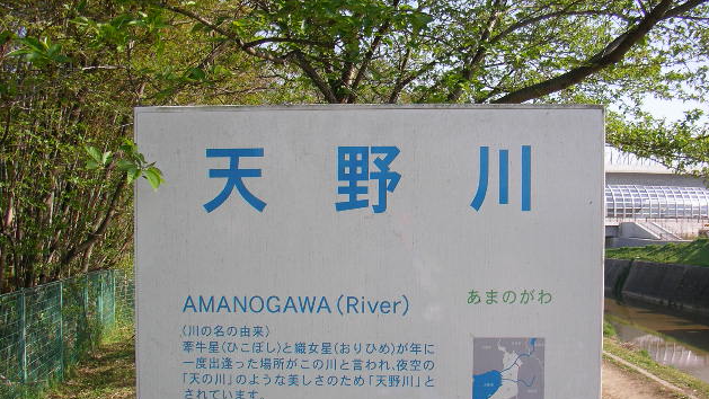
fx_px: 771
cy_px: 269
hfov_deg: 49.4
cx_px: 358
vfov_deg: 28.8
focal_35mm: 41
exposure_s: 1/200
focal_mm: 5.7
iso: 50
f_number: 2.8
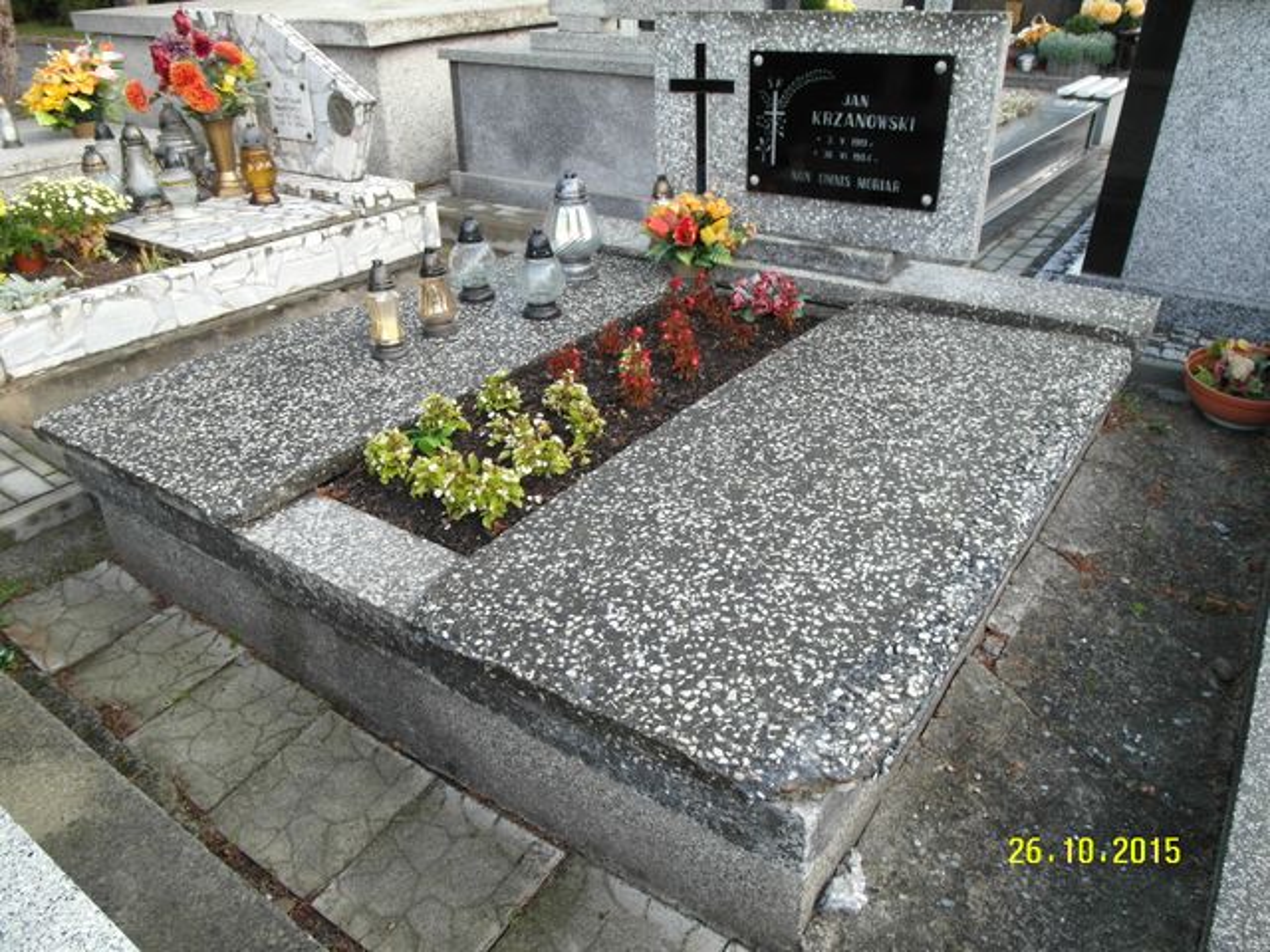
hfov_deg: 71.6
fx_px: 881
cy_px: 476
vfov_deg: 56.8
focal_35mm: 24
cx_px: 635
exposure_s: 1/60
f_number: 3.4
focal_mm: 5.2
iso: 100
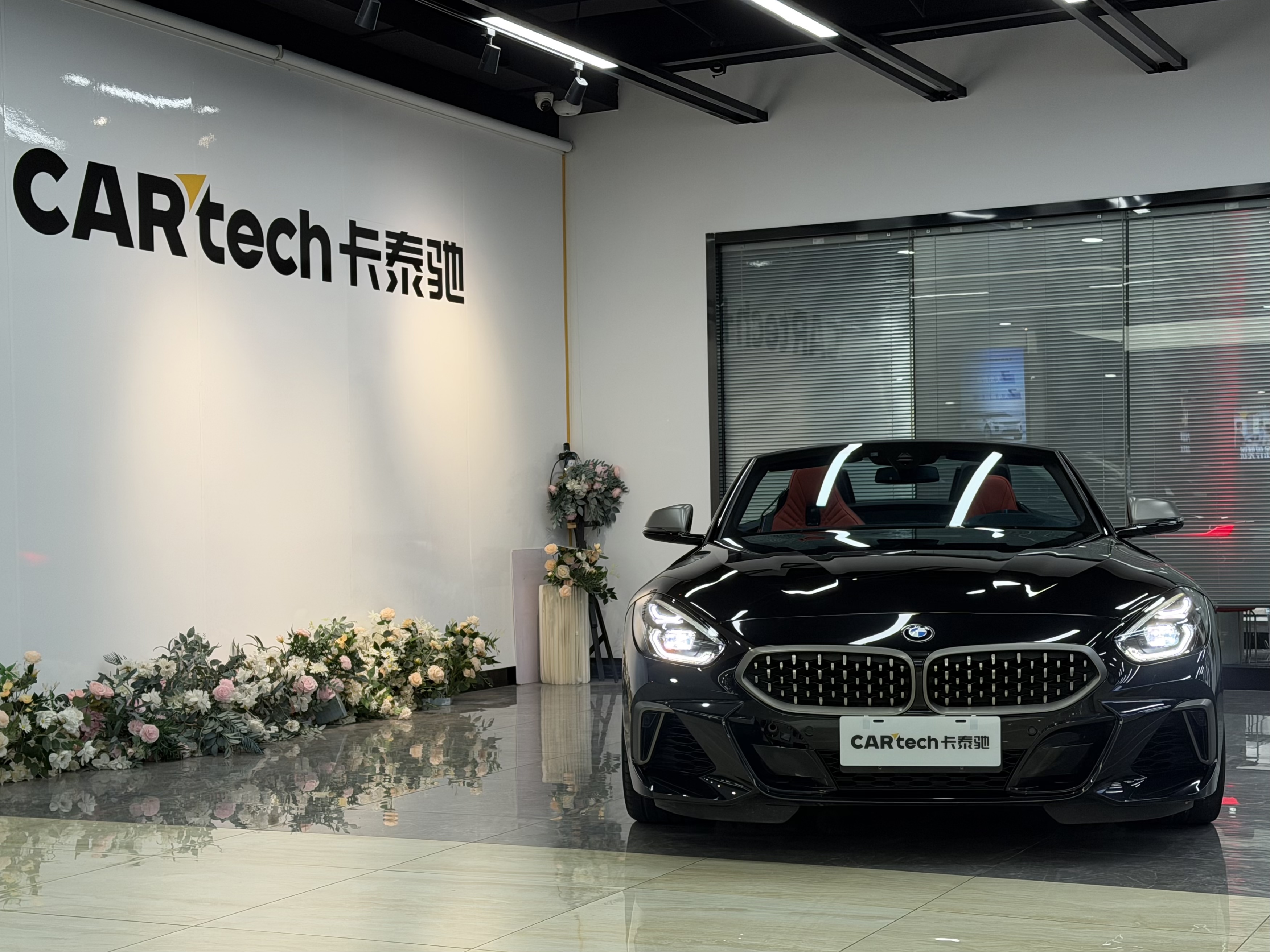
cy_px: 476
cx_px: 635
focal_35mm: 48
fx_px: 1761
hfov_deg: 39.7
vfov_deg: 30.3
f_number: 1.78
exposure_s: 1/98
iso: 50
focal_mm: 6.76
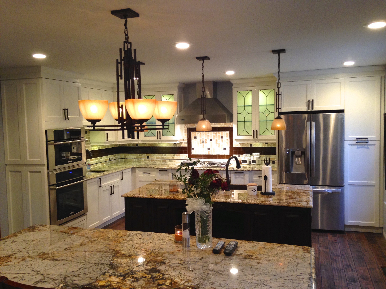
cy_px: 144
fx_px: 368
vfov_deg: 42.9
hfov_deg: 55.4
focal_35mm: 33
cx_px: 193
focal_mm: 4.12
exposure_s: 1/20
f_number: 2.4
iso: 160
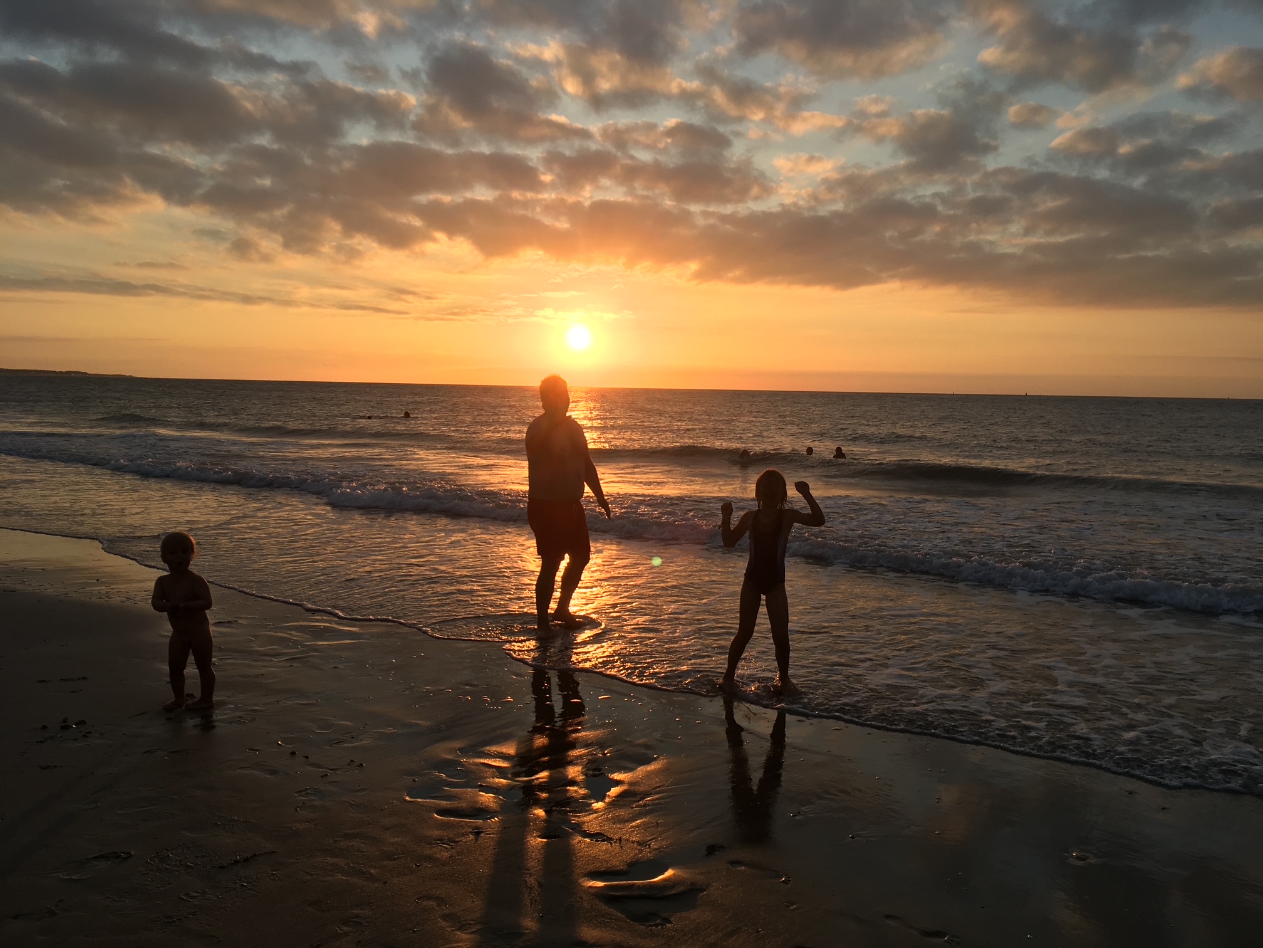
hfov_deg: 61.7
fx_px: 1058
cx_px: 632
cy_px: 474
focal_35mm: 29
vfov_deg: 48.2
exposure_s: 1/927
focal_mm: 4.15
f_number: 2.2
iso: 25
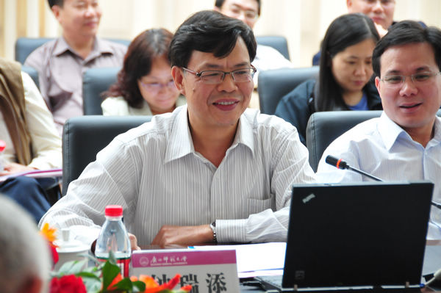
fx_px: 1928
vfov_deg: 8.7
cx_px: 220
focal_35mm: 158
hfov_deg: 13.1
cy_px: 146
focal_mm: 105
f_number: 5.3
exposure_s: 1/125
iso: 1600
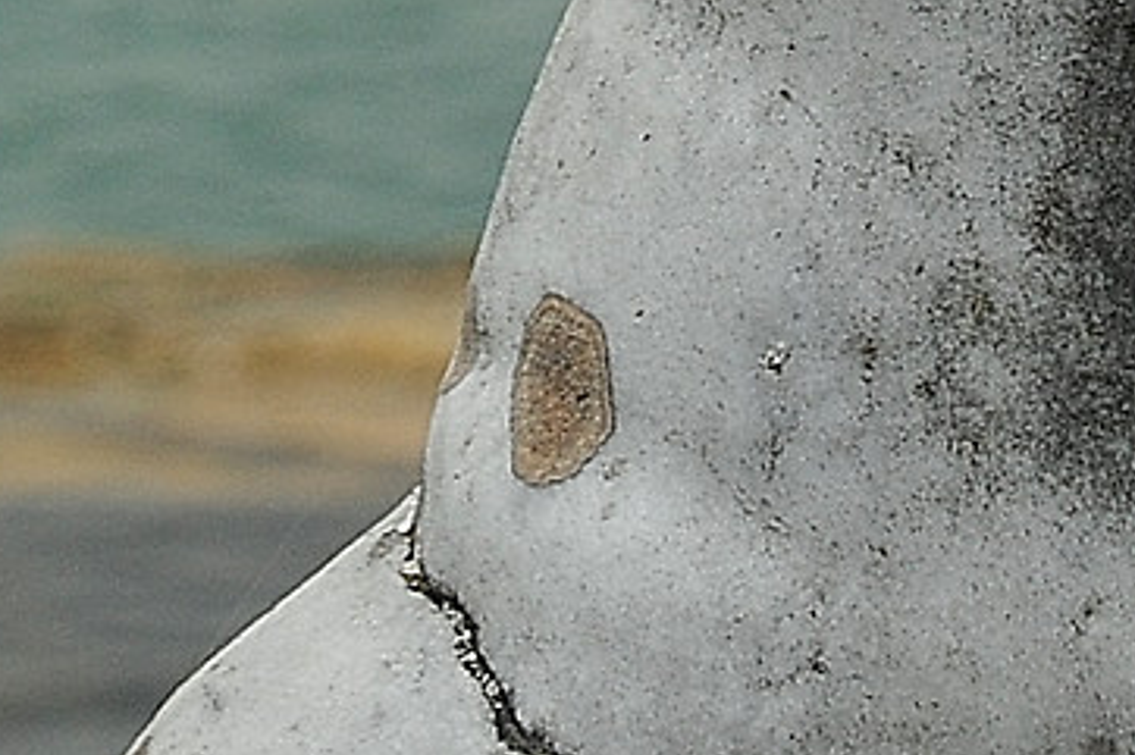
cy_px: -1615
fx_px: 11691
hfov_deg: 5.6
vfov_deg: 3.6
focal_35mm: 371
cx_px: 906
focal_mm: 56
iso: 250
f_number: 11
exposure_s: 1/200
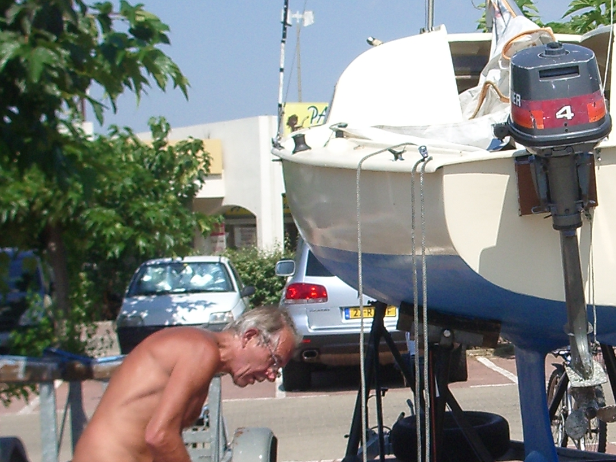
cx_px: 578
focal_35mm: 115
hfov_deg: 16.8
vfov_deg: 12.9
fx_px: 2046
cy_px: 324
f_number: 5
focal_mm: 8.2
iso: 80
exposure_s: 1/500
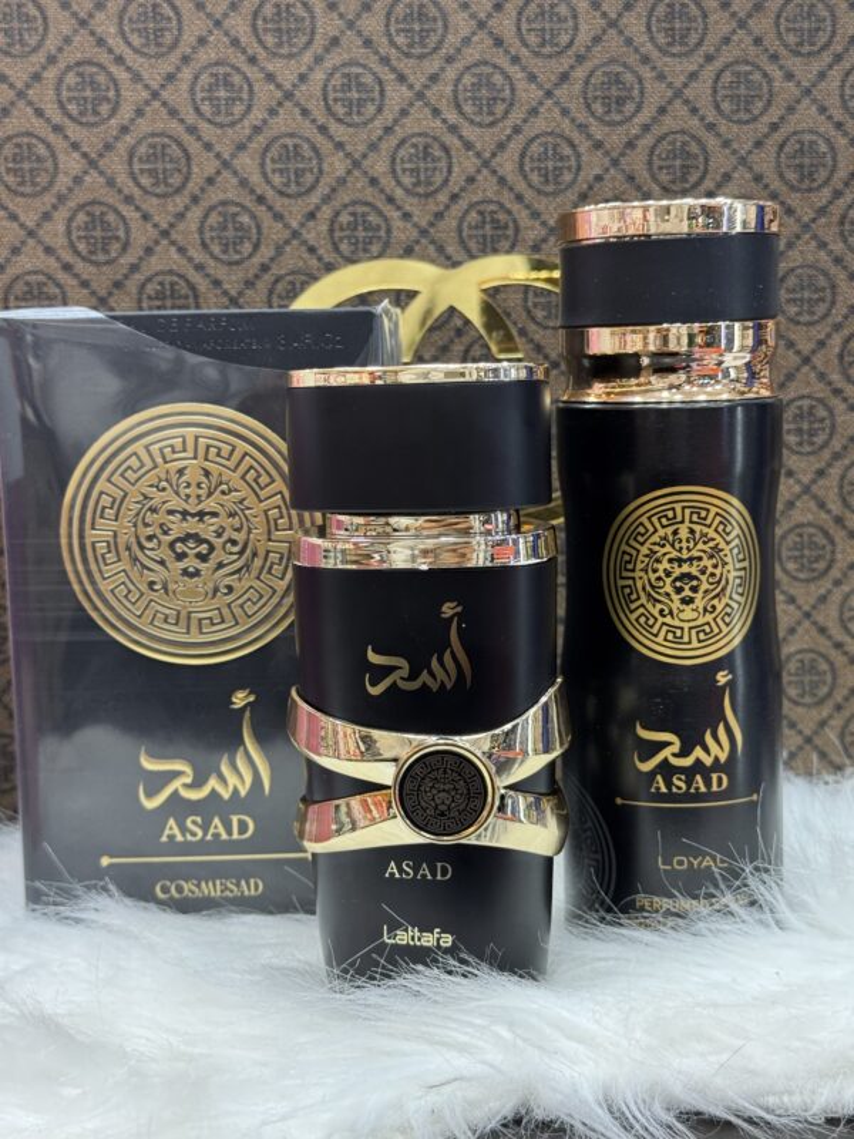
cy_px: 570
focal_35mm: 48
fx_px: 1579
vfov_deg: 39.7
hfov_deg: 30.3
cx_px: 427
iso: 100
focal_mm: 6.76
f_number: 1.78
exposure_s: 1/50
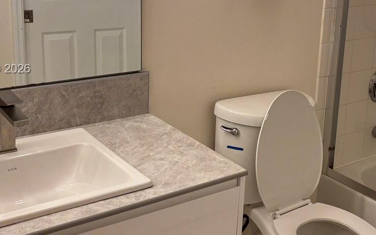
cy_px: 69
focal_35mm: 59
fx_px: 605
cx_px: 276
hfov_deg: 33.9
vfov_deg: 21.9
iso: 80
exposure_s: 1/120
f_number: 1.6
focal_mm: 5.96
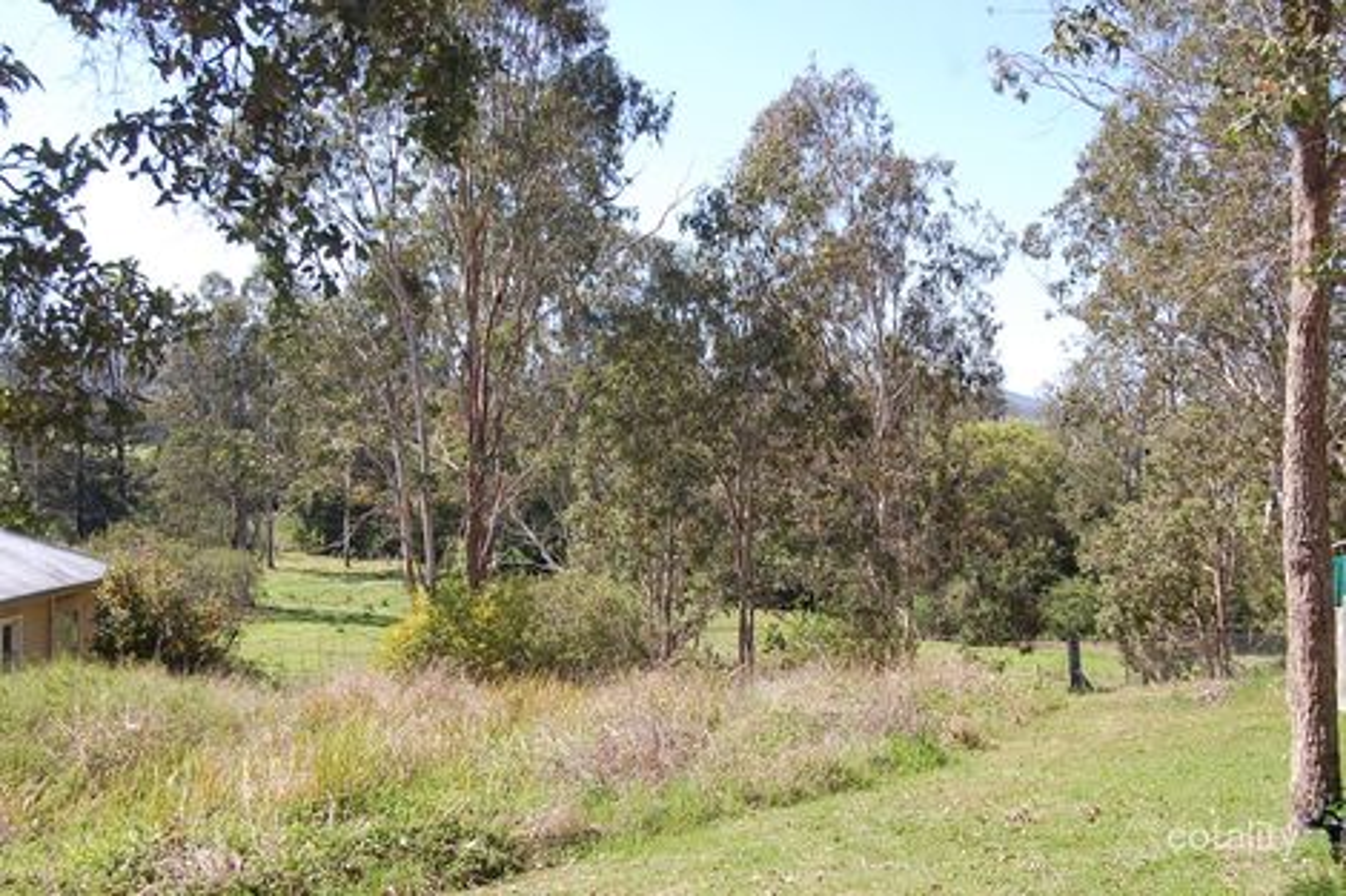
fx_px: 1682
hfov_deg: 43.6
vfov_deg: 29.8
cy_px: 448
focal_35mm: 45
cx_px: 673
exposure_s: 1/200
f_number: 7.1
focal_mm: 30
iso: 200
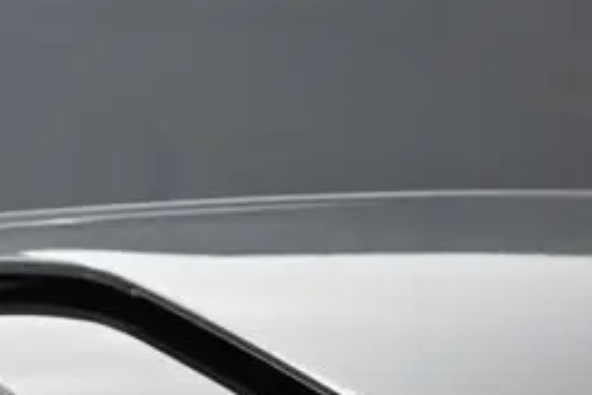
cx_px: 73
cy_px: 823
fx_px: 2536
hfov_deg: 13.2
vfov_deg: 8.4
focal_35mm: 154
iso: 400
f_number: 4.2
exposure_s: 1/160
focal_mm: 24.5
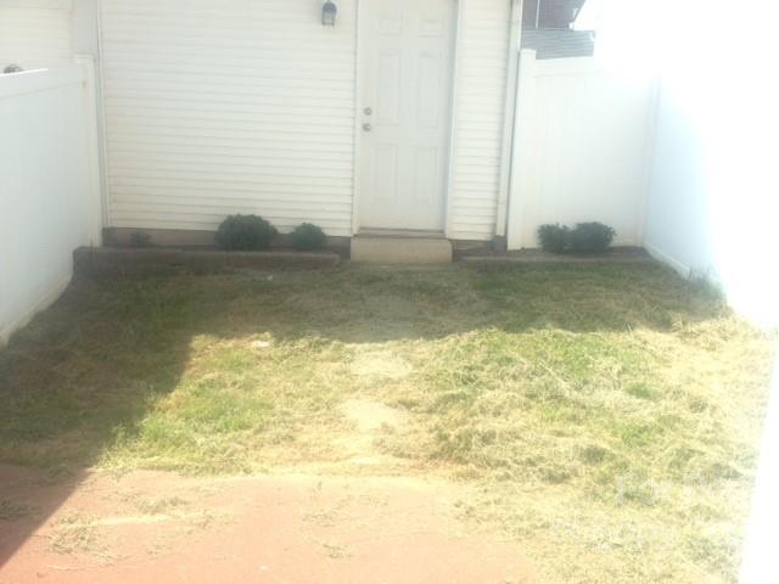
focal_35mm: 35
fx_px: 788
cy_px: 292
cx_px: 390
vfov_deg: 40.7
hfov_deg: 52.6
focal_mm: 4.28
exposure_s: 1/497
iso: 50
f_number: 2.4
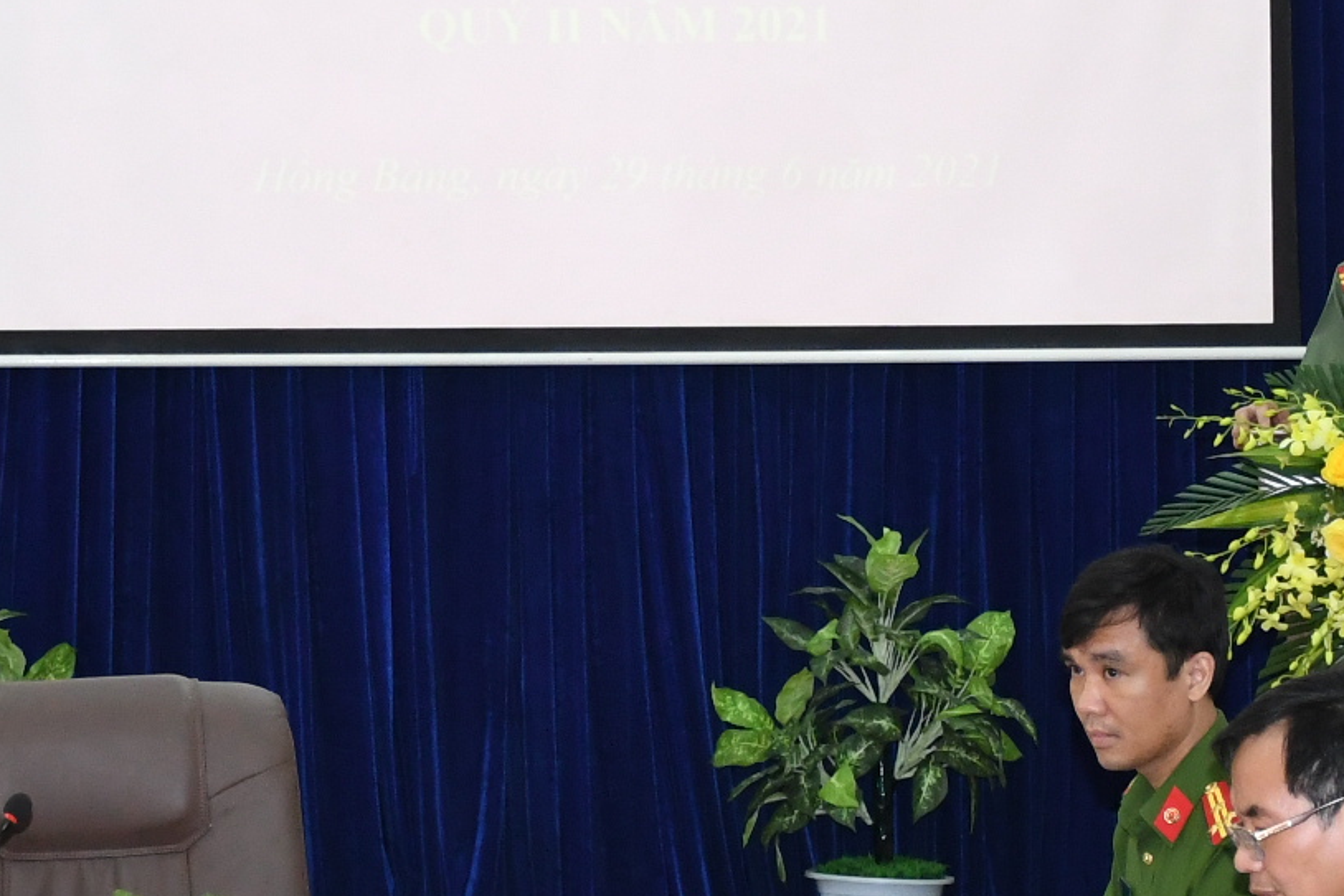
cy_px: 193
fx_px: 7281
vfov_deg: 7.0
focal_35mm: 195
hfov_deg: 10.5
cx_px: 606
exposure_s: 1/200
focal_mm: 38
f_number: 4.5
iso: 1600
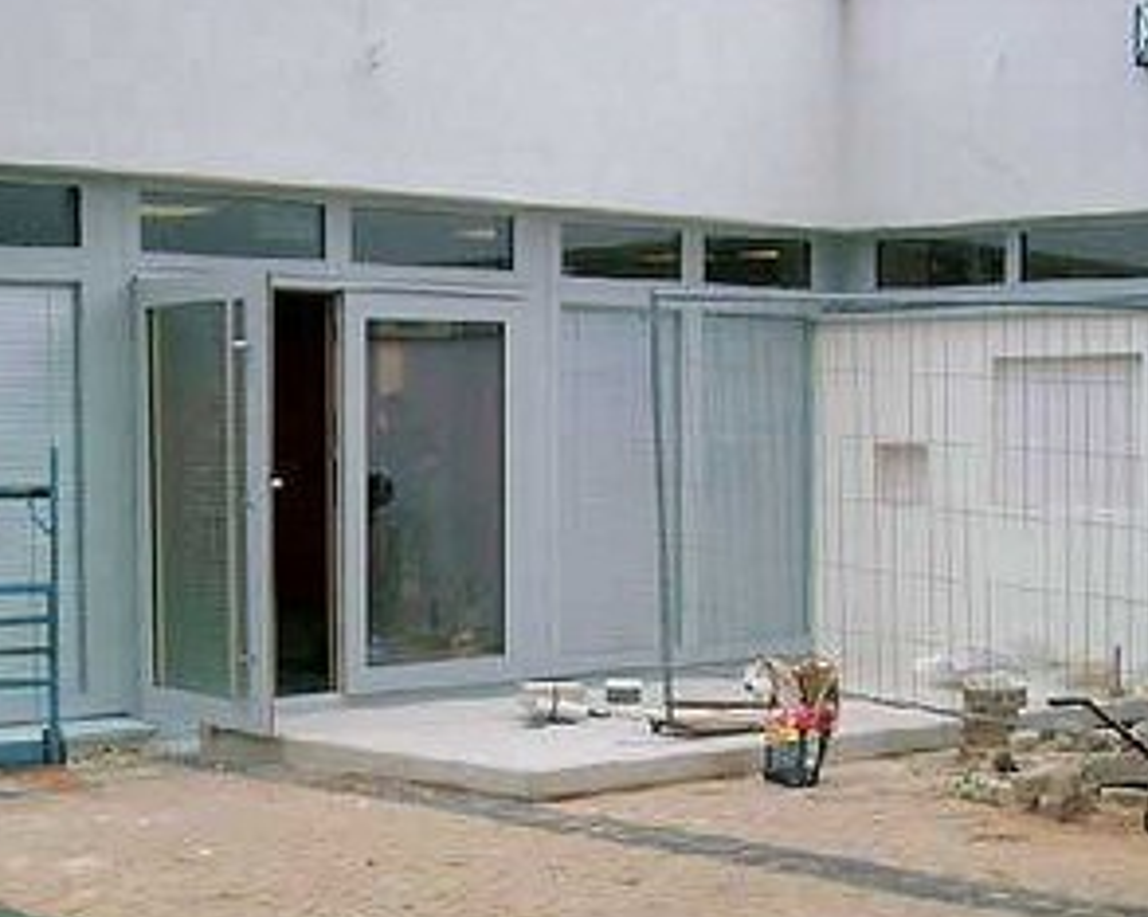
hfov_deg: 25.7
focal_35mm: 74
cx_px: 607
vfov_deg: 20.4
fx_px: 2513
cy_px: 752
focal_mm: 7.6
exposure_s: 1/500
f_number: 2.6
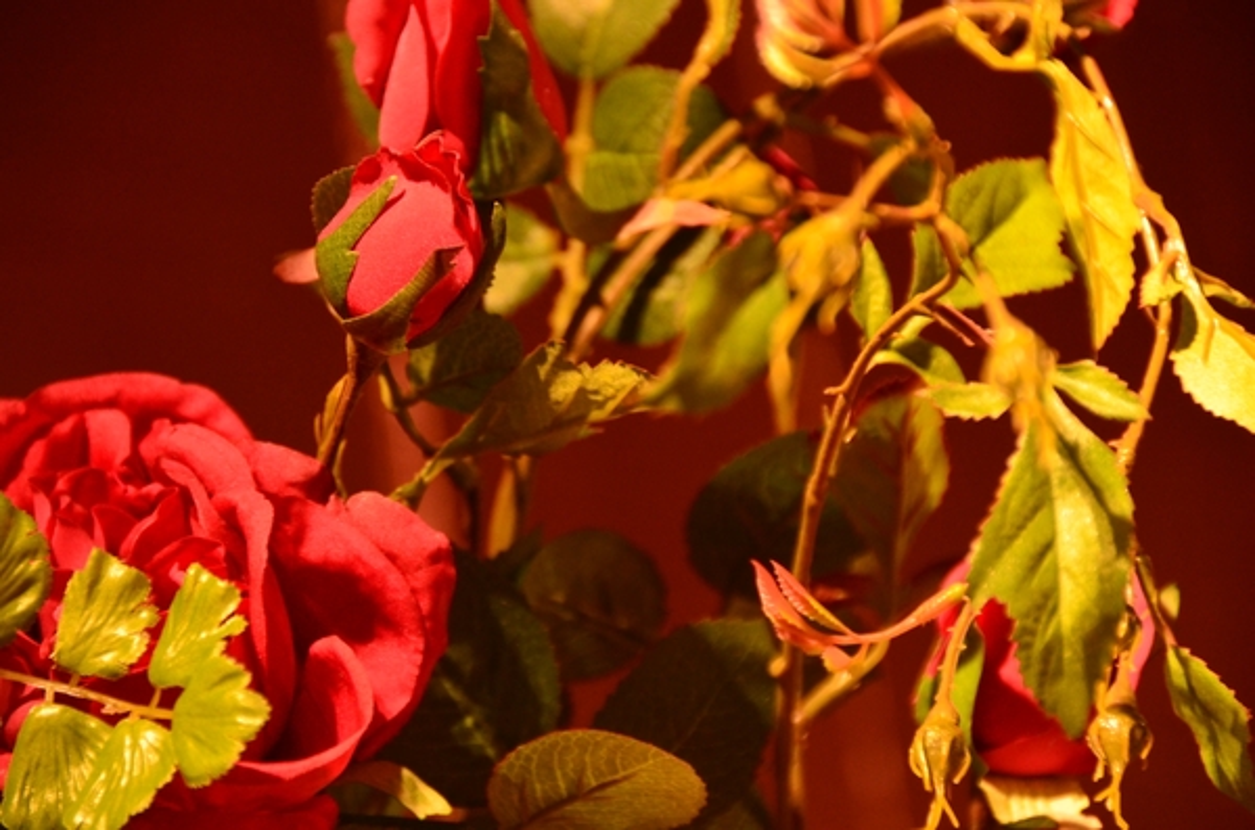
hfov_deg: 6.9
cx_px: 628
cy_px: 415
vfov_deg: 4.6
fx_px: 10433
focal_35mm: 300
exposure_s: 1/15
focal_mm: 200
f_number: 5.6
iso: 1600
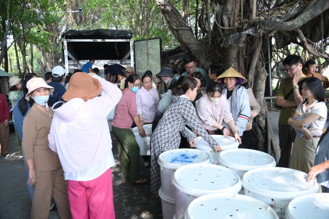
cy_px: 110
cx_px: 164
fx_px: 256
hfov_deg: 65.5
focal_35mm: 28
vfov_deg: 46.3
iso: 2000
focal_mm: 28
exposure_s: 1/1000
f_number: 4
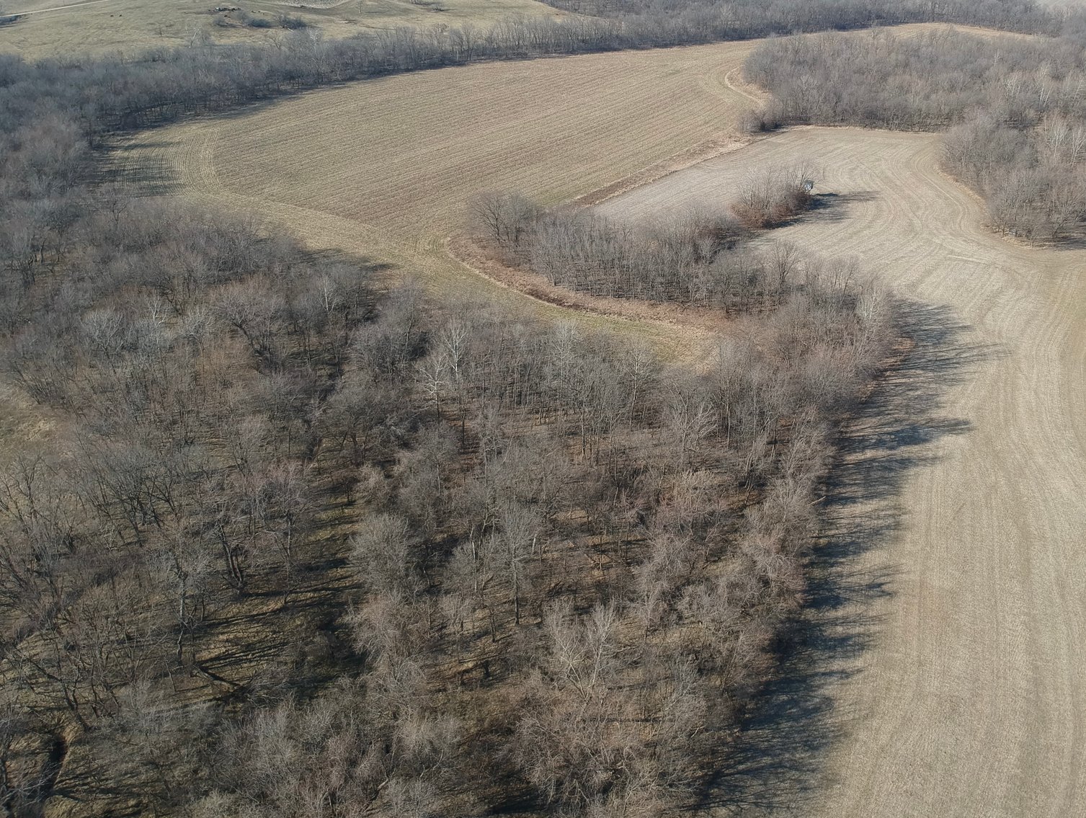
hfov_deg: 69.3
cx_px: 543
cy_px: 409
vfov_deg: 55.0
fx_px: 786
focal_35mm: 25
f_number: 2.6
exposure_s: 1/640
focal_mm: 4.49
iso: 100
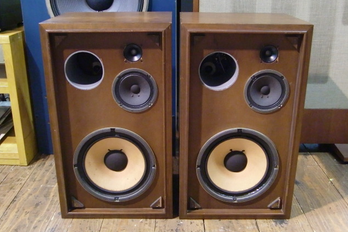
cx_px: 175
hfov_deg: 47.4
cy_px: 109
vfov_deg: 32.6
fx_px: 396
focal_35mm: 41
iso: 800
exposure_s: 1/30
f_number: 3
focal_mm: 6.9
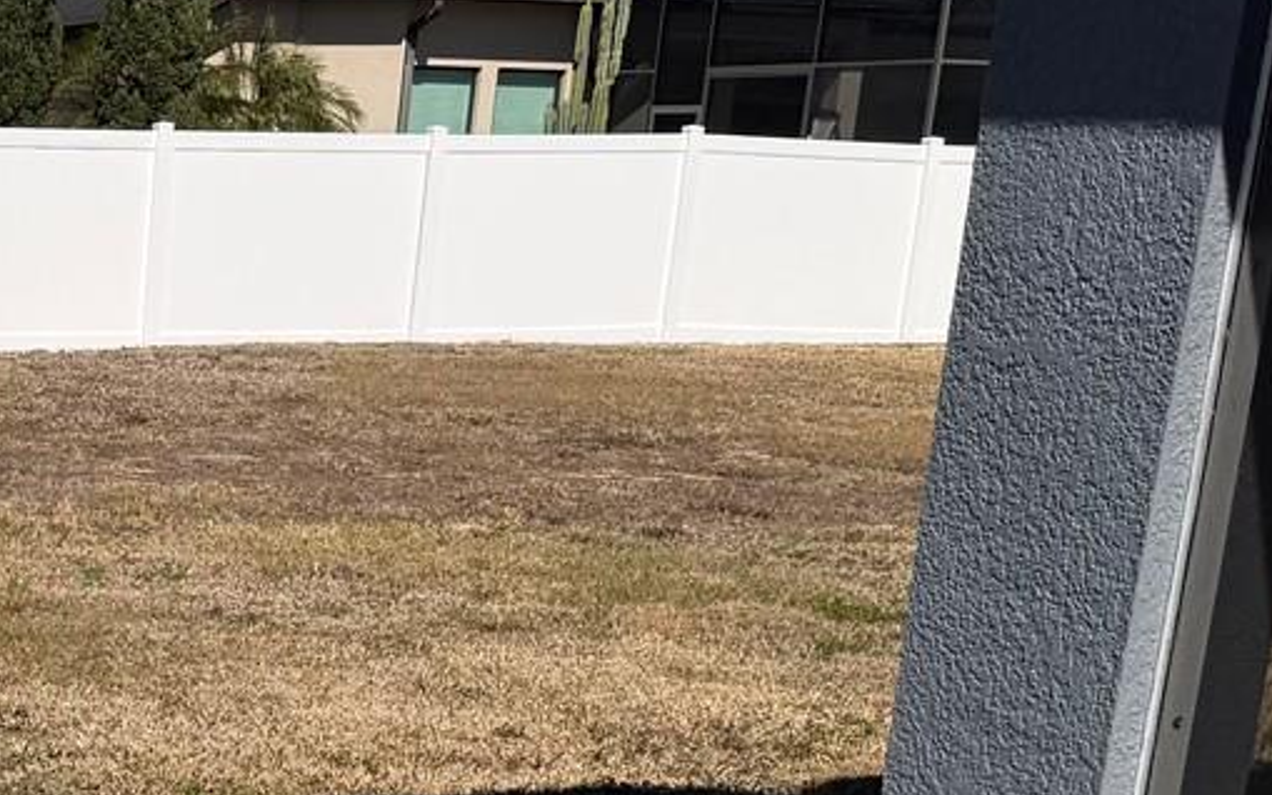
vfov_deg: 15.6
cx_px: -425
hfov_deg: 22.8
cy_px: 985
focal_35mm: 80
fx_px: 2773
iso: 80
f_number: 1.78
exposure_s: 1/7353
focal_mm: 6.76
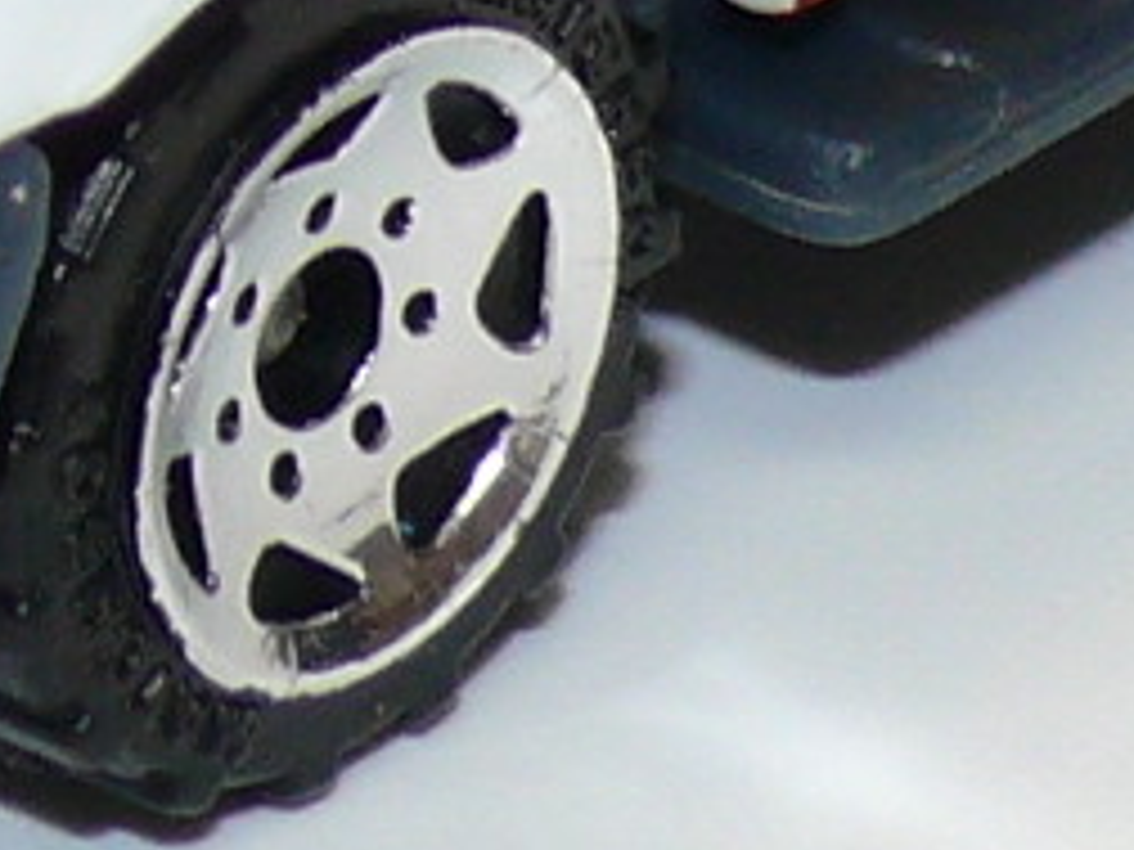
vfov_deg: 2.5
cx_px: 450
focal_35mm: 602
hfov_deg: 3.3
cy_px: -1192
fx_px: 19721
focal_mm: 12.9
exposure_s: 1/30
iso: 100
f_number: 4
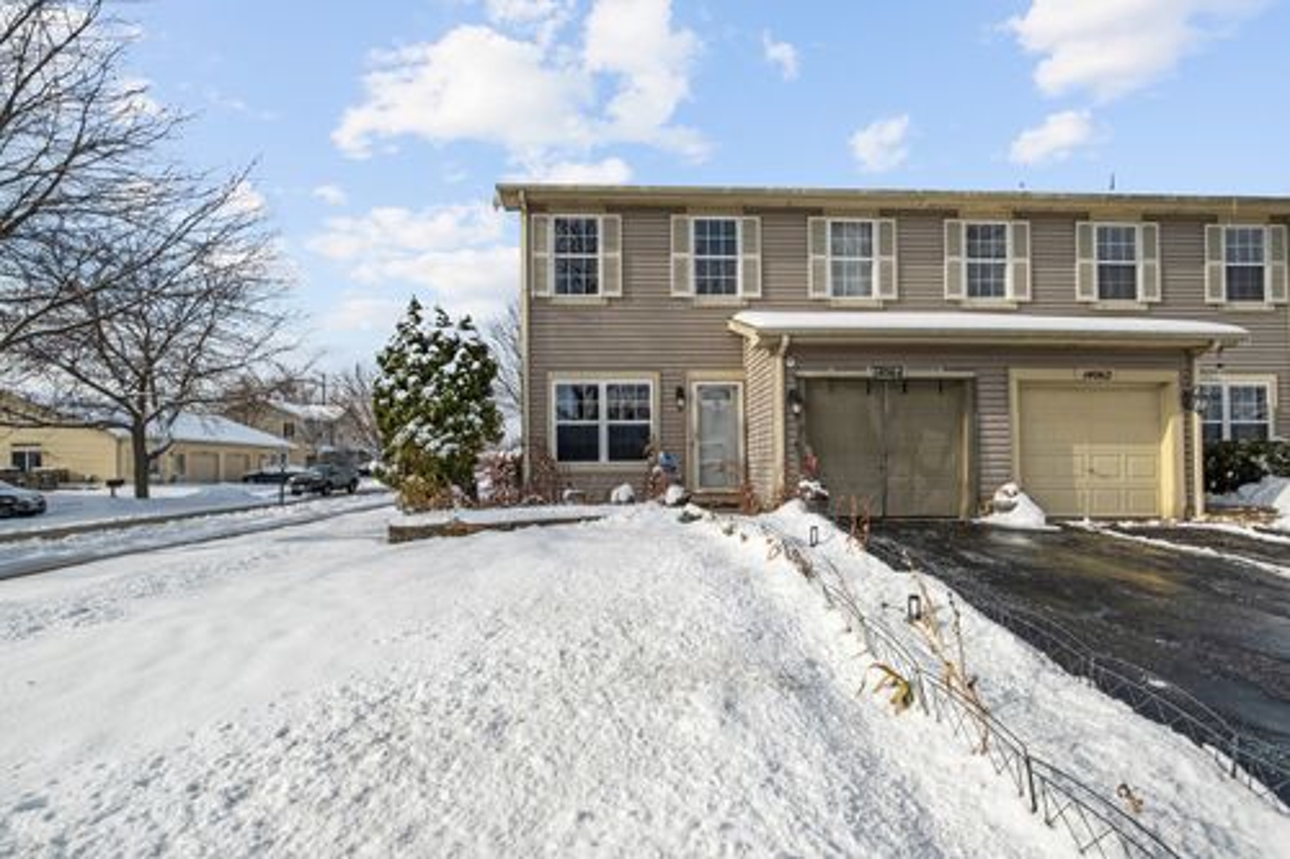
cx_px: 645
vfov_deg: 77.3
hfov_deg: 100.4
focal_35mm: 15
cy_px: 430
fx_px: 537
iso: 400
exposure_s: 1/1600
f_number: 8
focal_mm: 10
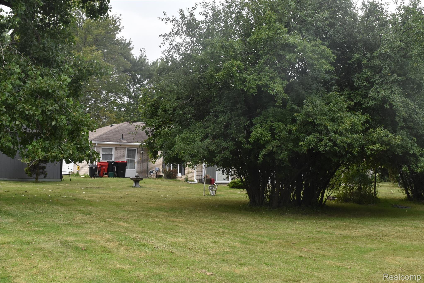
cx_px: 212
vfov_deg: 26.5
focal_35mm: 51
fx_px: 601
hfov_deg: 38.9
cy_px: 142
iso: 800
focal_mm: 34
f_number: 16
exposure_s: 1/200
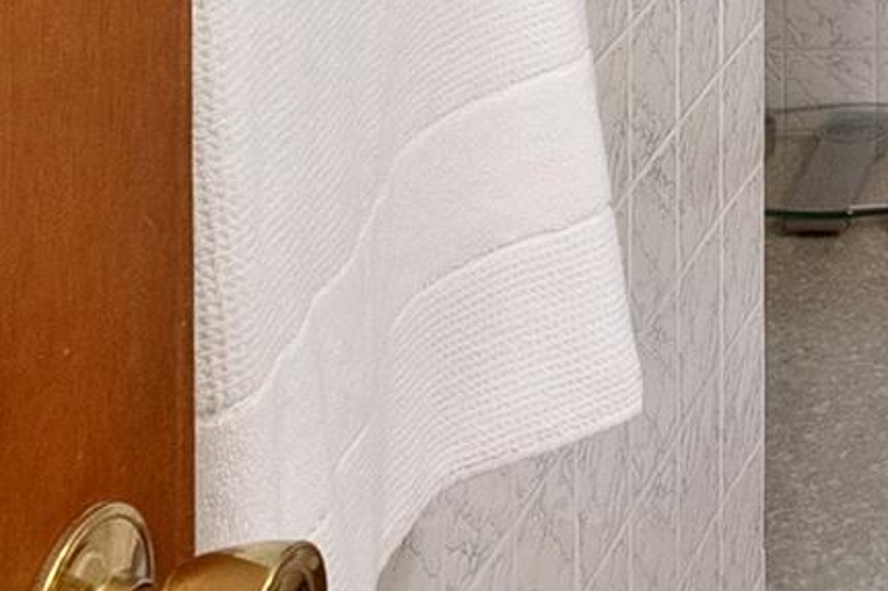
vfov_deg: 10.1
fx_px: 2811
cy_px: -941
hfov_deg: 15.6
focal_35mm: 114
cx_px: 1549
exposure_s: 1.6
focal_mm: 16
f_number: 8
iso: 320
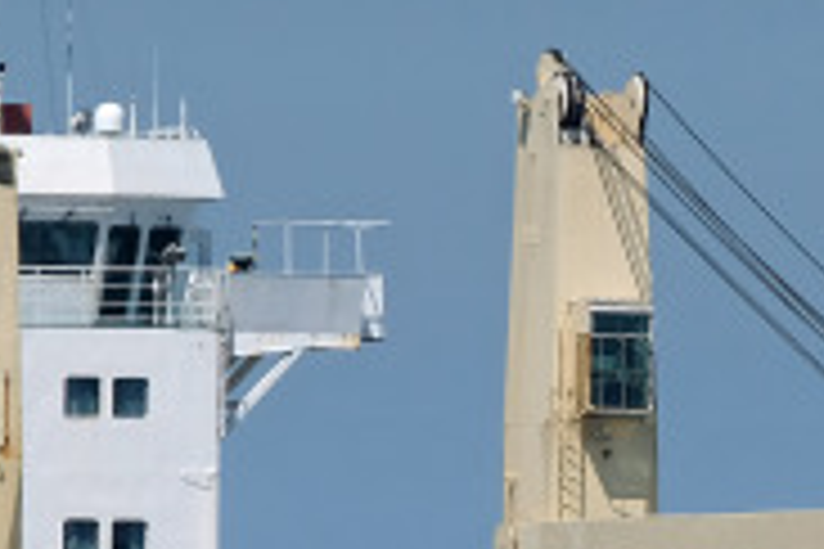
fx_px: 41540
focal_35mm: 1815
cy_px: 380
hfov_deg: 1.1
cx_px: 937
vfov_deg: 0.8
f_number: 10
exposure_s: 1/450
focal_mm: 276.9
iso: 200
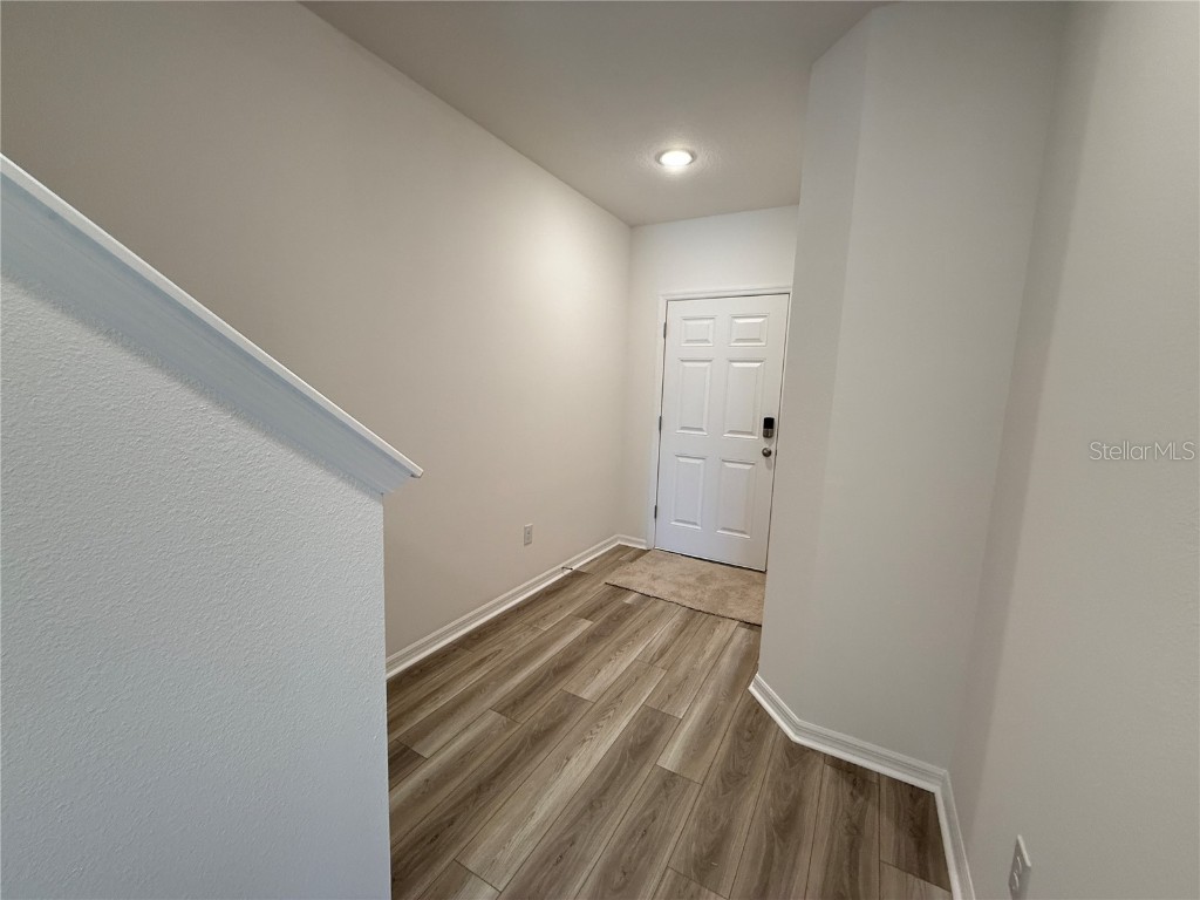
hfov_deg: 102.1
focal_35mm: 14
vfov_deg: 85.7
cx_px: 600
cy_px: 450
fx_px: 485
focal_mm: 2.22
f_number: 2.2
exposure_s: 1/120
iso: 200
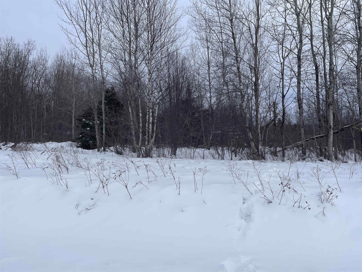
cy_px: 136
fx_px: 272
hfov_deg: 67.3
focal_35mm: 26
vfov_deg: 53.1
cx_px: 181
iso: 32
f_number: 1.6
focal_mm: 4.2
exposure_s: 1/2212
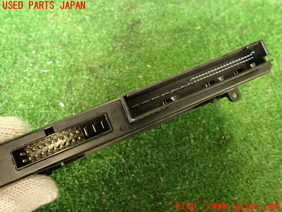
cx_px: 141
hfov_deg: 69.4
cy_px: 106
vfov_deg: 54.9
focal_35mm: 25
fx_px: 204
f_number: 2
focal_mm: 4.5
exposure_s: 1/30
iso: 200
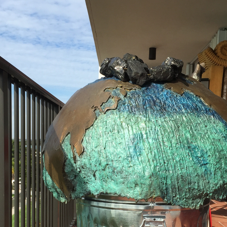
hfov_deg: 33.4
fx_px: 378
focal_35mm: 51
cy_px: 183
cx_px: 116
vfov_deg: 32.4
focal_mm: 4.15
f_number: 2.2
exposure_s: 1/2083
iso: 32
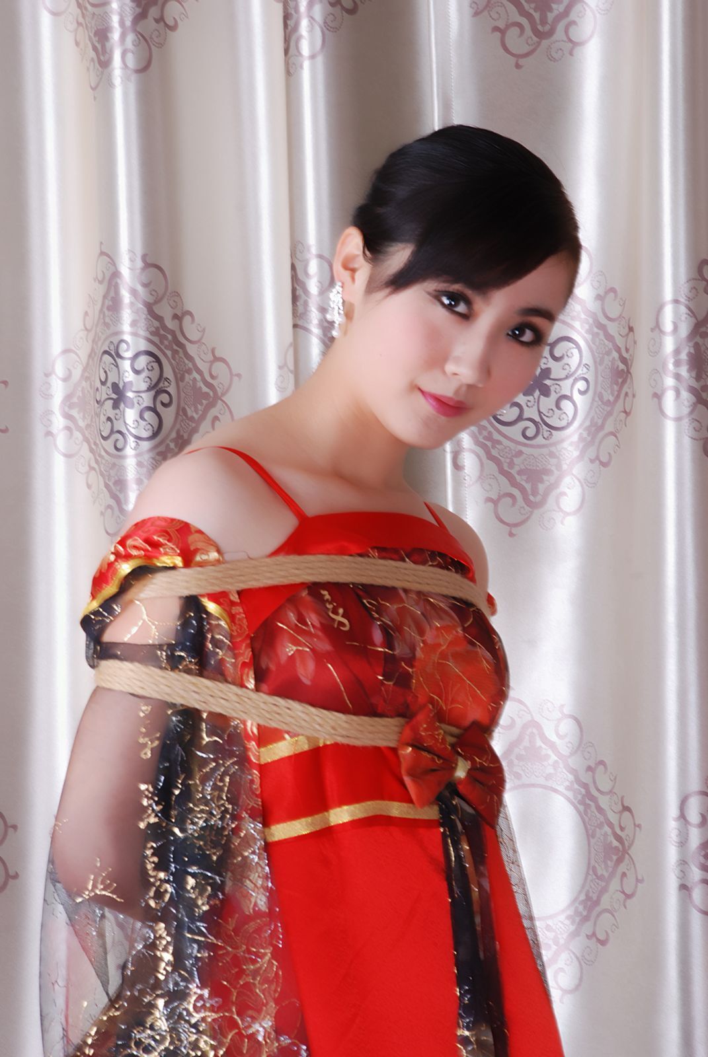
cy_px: 528
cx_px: 354
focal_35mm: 135
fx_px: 3971
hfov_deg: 10.2
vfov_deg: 15.2
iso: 100
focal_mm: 90
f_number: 11
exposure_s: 1/8
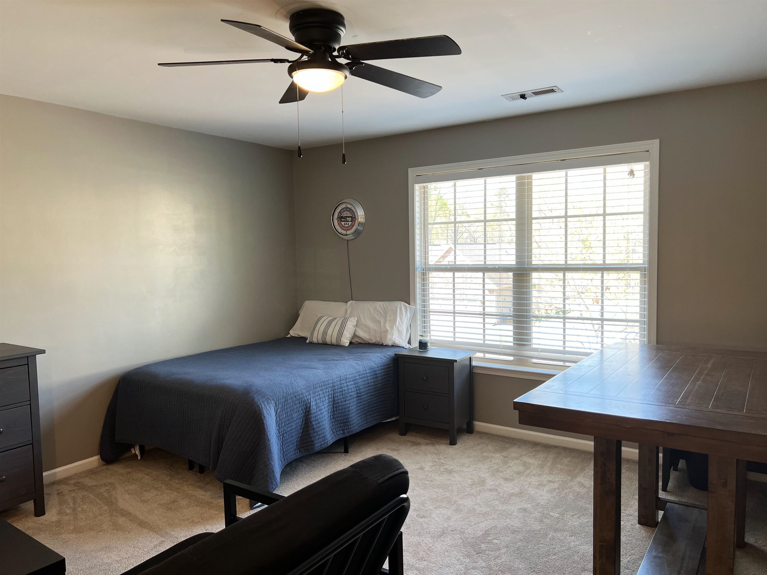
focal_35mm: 26
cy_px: 288
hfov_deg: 67.3
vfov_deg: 53.1
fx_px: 576
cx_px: 384
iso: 64
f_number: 1.5
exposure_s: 1/120
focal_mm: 5.7
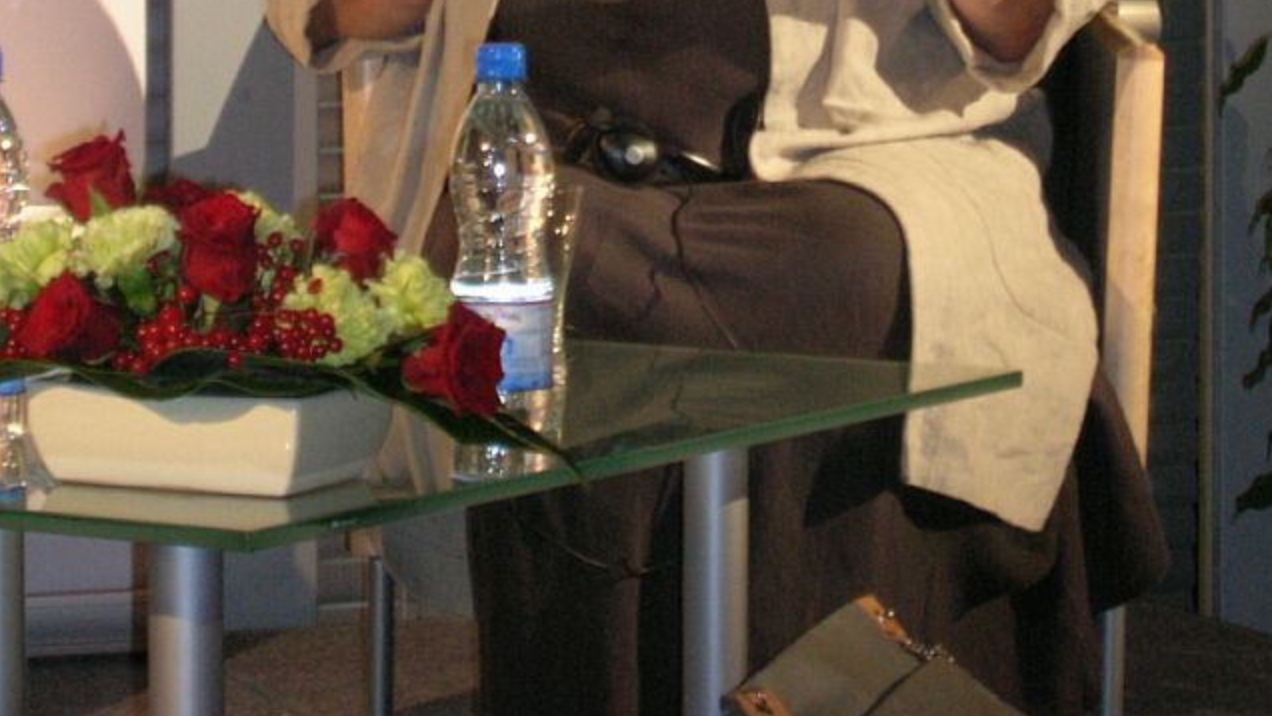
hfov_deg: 14.4
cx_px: 638
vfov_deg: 8.1
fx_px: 5026
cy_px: -119
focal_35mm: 149
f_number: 4.9
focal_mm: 17.1
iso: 200
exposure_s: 1/20.7
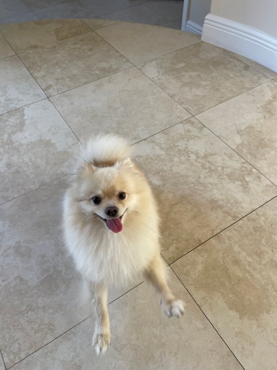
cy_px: 185
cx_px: 138
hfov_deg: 53.1
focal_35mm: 26
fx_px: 277
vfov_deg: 67.3
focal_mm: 4.2
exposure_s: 1/121
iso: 50
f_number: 1.6
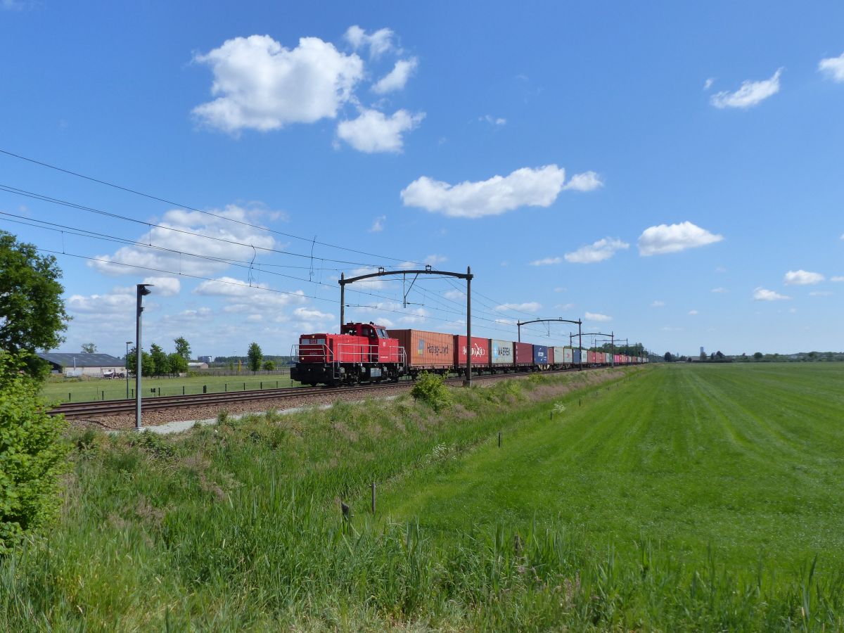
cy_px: 316
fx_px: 756
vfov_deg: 45.4
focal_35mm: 31
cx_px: 422
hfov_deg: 58.4
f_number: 4
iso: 160
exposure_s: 1/1300
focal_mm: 5.6
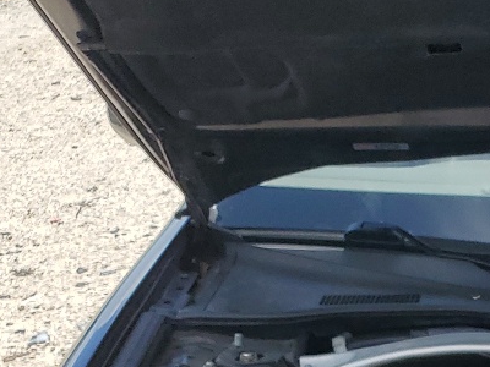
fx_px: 1472
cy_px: 642
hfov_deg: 17.0
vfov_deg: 13.0
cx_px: 750
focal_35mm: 104
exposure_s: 1/3333
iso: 50
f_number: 1.5
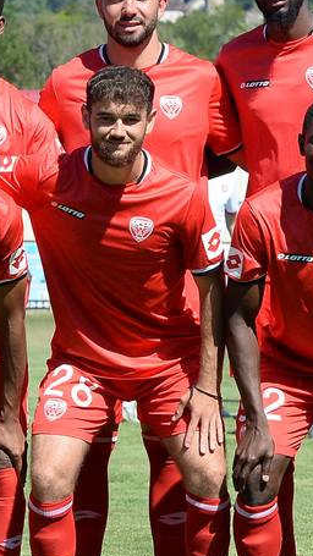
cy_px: 196
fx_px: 5237
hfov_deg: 3.4
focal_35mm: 355
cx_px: -80
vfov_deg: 6.1
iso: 400
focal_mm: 95
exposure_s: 1/800
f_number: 8
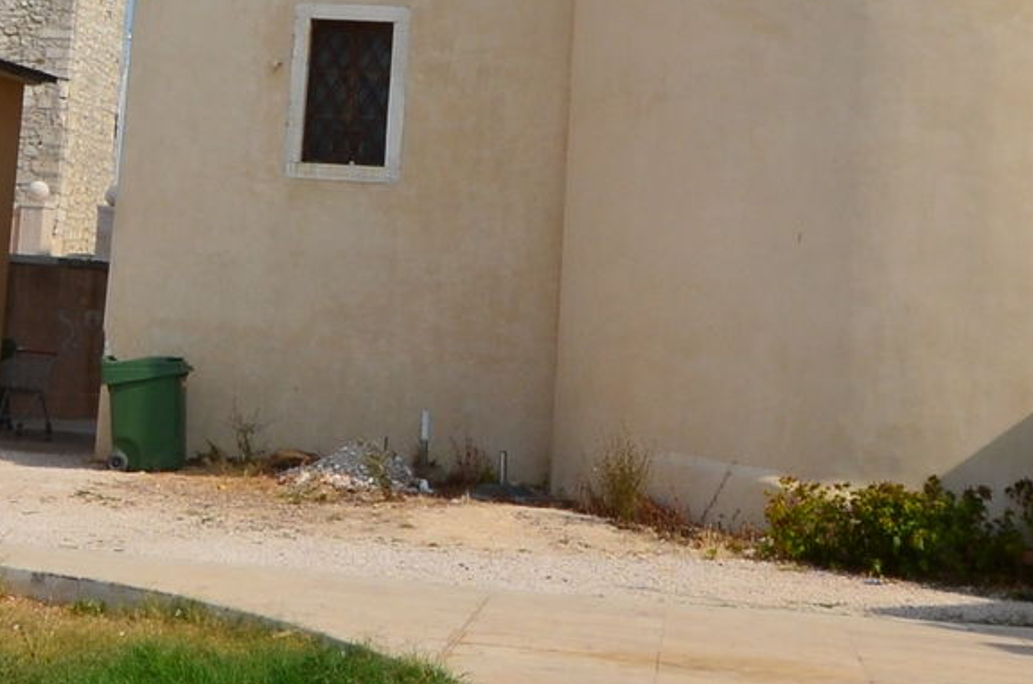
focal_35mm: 73
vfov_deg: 17.9
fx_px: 2091
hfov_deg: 27.4
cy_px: -67
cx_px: 260
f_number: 11
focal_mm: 10
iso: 200
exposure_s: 1/400
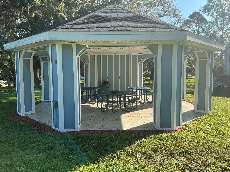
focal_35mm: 28
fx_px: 186
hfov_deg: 63.4
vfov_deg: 49.7
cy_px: 86
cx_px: 115
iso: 25
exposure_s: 1/709
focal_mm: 3
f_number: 1.8
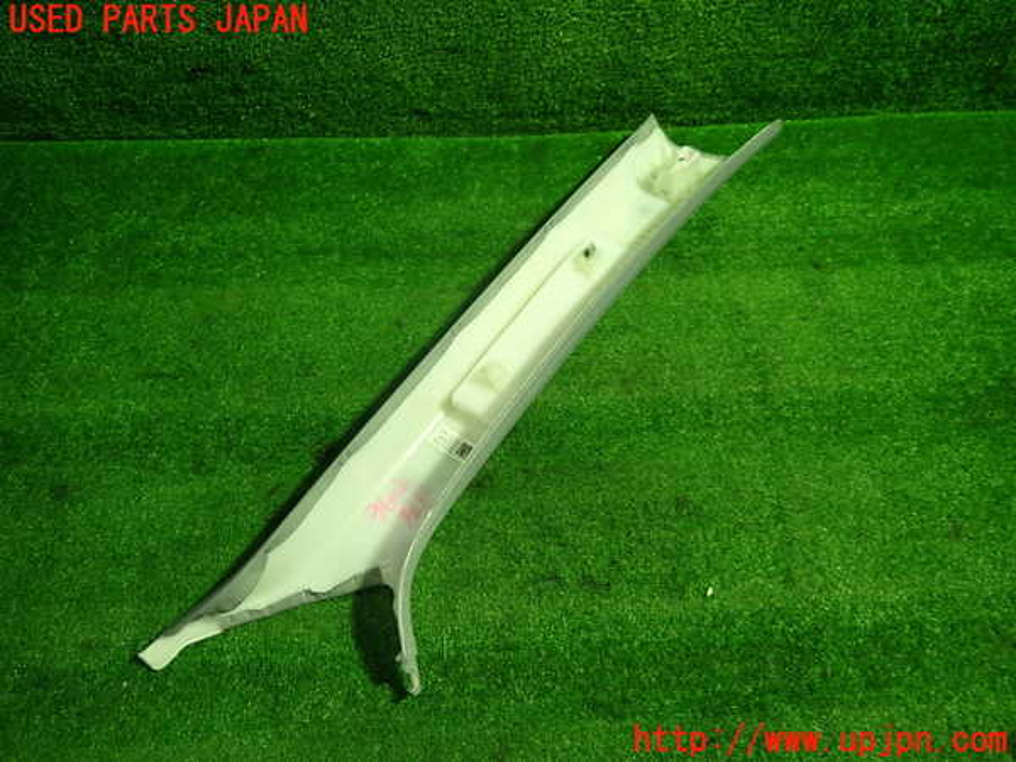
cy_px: 381
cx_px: 508
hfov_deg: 69.4
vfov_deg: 54.9
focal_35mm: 25
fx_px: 734
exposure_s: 1/50
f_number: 2
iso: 200
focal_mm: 4.5
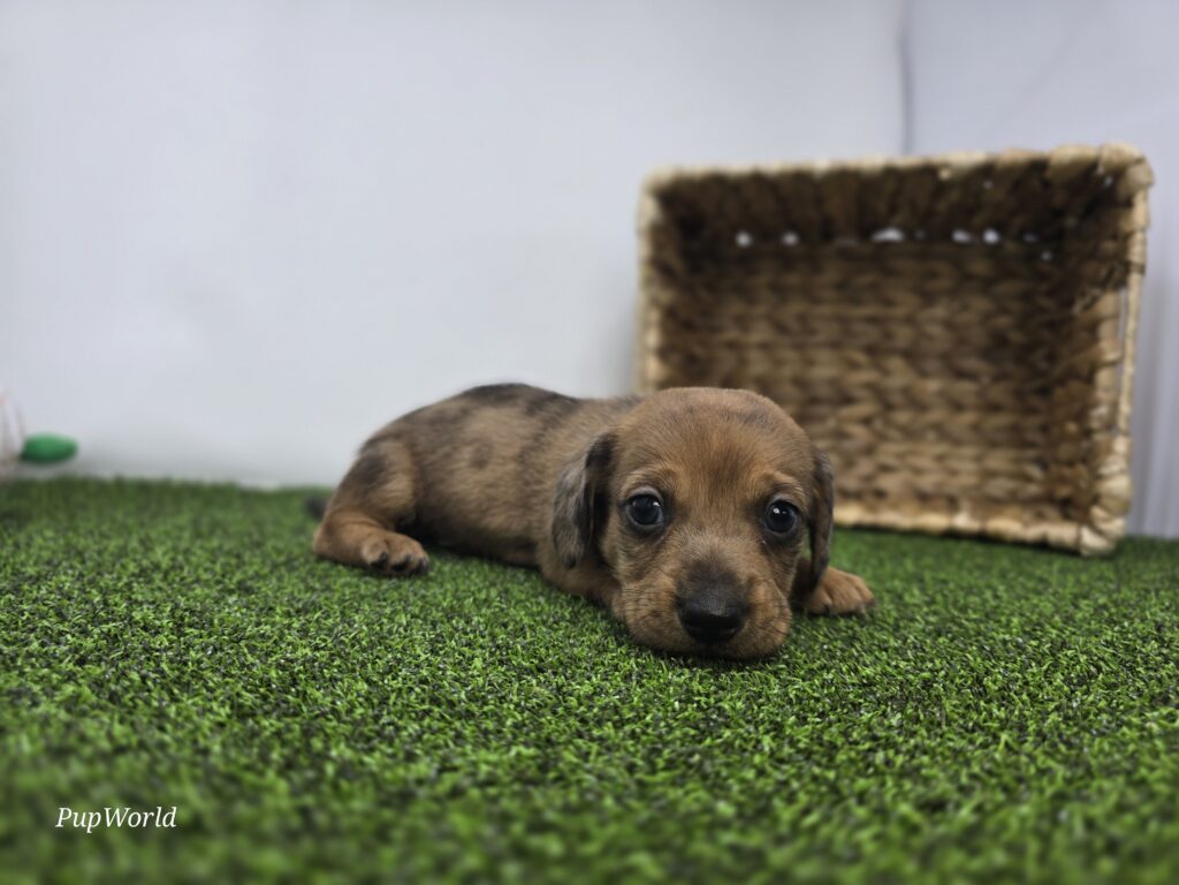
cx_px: 590
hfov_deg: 73.9
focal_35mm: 23
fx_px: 783
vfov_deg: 58.9
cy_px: 442
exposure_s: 1/120
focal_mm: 6.3
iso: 40
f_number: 1.7
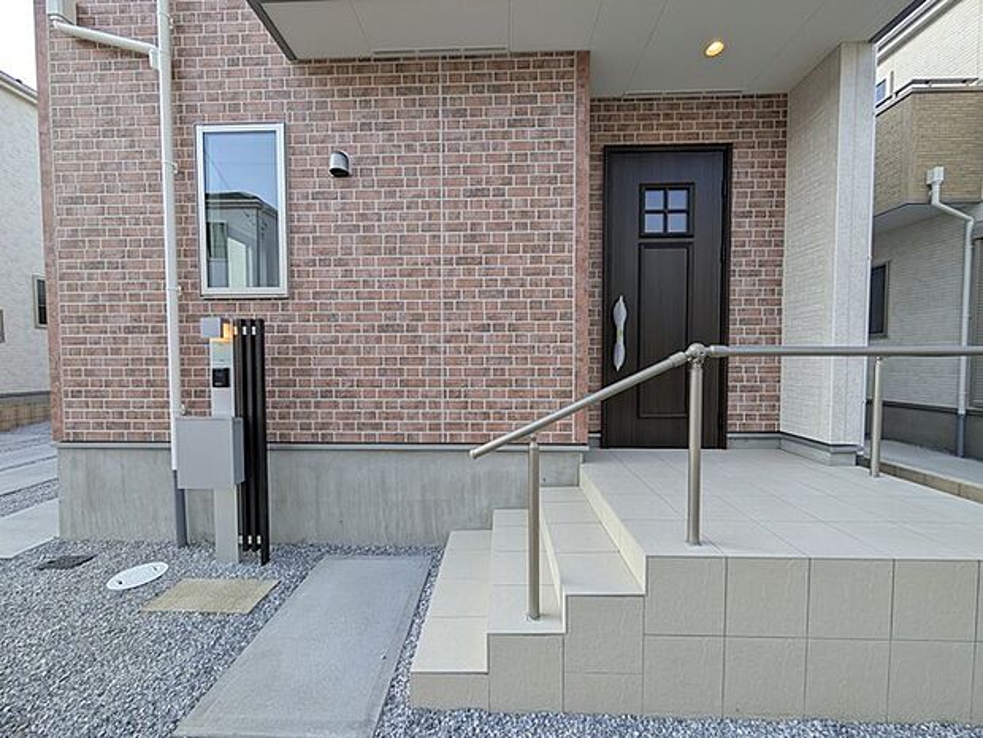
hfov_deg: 110.5
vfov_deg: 94.5
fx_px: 341
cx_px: 492
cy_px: 369
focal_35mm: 12
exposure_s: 1/861
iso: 57
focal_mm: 2.02
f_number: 1.7
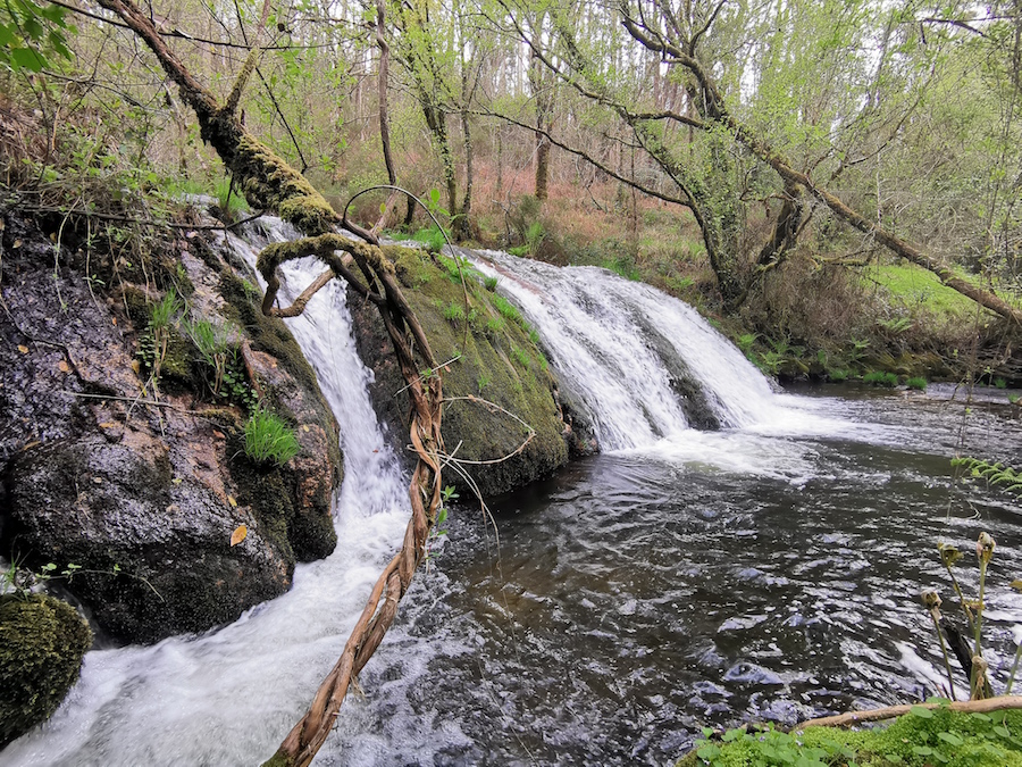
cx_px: 511
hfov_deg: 91.0
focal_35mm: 17
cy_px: 384
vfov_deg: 74.7
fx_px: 502
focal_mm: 2.26
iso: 50
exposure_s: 1/100
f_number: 2.2
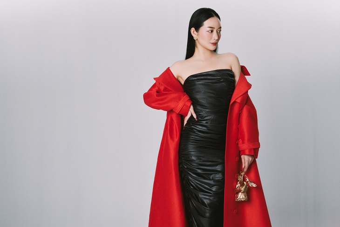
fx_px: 472
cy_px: 114
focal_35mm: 50
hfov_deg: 39.6
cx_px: 170
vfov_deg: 27.0
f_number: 8
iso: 320
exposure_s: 1/160
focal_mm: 50
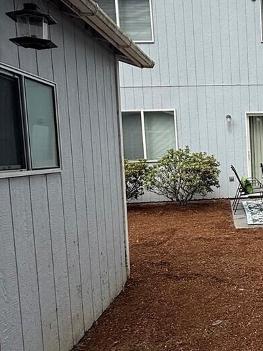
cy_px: 193
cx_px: 272
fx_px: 395
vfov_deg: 47.8
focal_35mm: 39
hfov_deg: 33.2
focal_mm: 2.22
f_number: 2.2
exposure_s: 1/1001
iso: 50
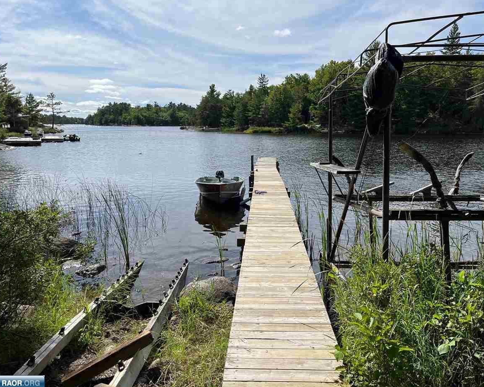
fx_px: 401
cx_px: 255
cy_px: 191
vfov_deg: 51.5
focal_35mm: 28
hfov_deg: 62.2
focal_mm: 5.1
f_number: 1.6
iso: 50
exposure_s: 1/5319
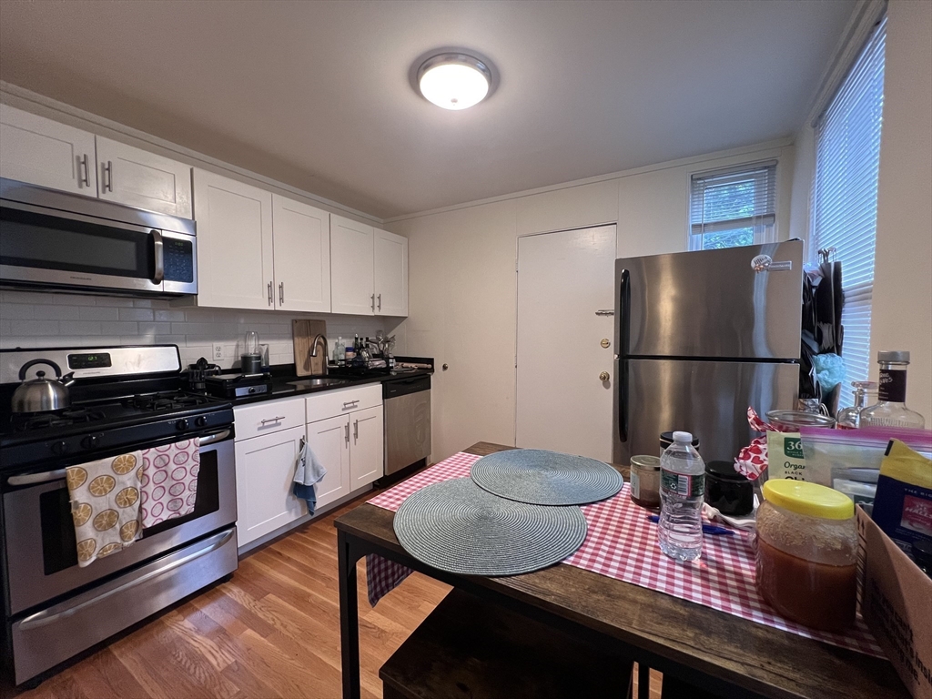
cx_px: 466
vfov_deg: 89.9
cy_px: 350
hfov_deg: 106.2
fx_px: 350
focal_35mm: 13
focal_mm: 1.57
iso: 200
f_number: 1.8
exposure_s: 1/60
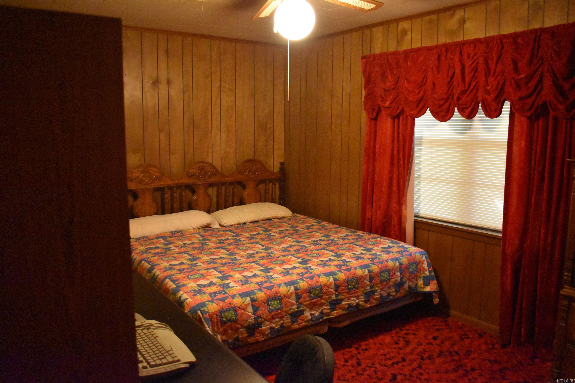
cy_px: 192
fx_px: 431
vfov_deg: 47.9
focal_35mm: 27
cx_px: 288
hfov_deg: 67.4
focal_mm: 18
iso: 8000
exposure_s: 1/125
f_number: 3.5
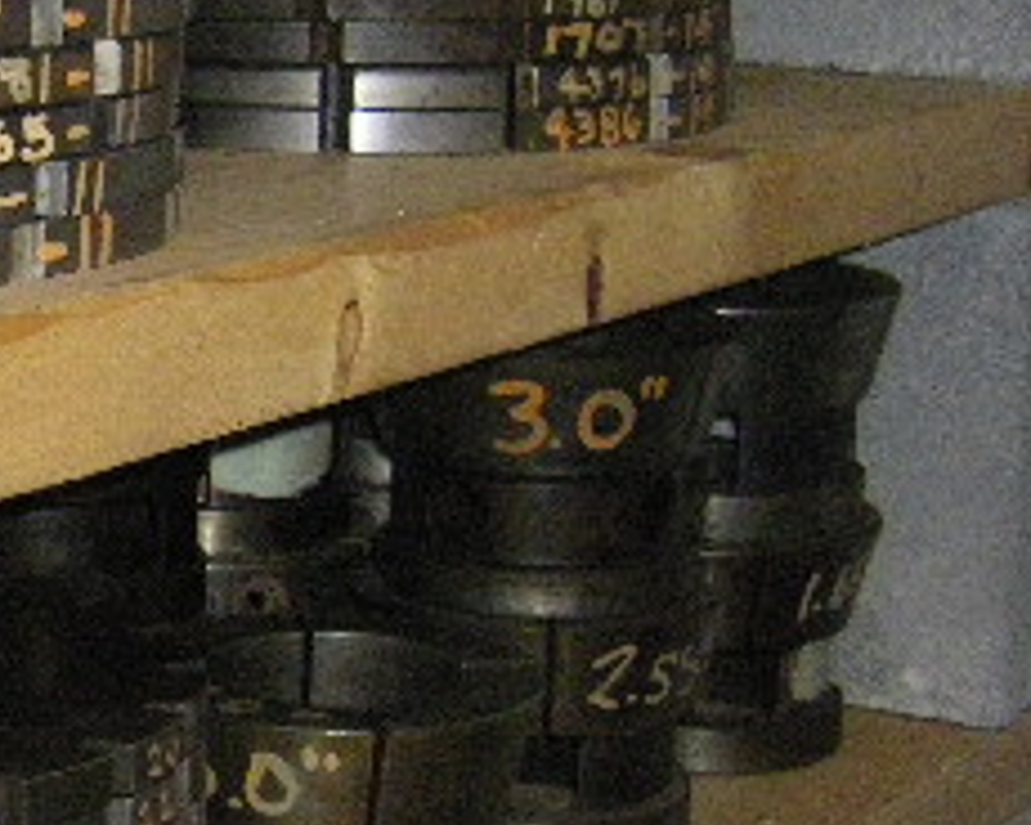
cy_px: 412
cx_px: -291
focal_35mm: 103
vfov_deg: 15.0
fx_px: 3143
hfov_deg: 17.5
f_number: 3.5
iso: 800
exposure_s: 1/50
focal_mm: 6.3
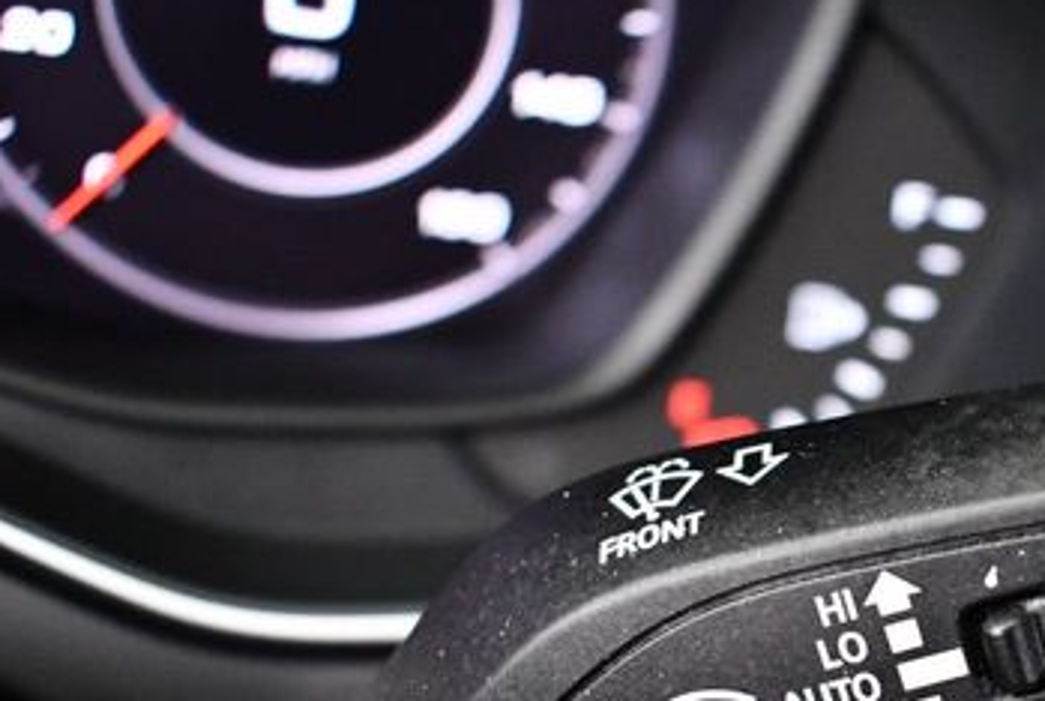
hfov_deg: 29.3
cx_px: 931
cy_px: 625
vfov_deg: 20.3
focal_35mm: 66
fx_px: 1919
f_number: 3.5
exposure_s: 1/60
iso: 4500
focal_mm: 18
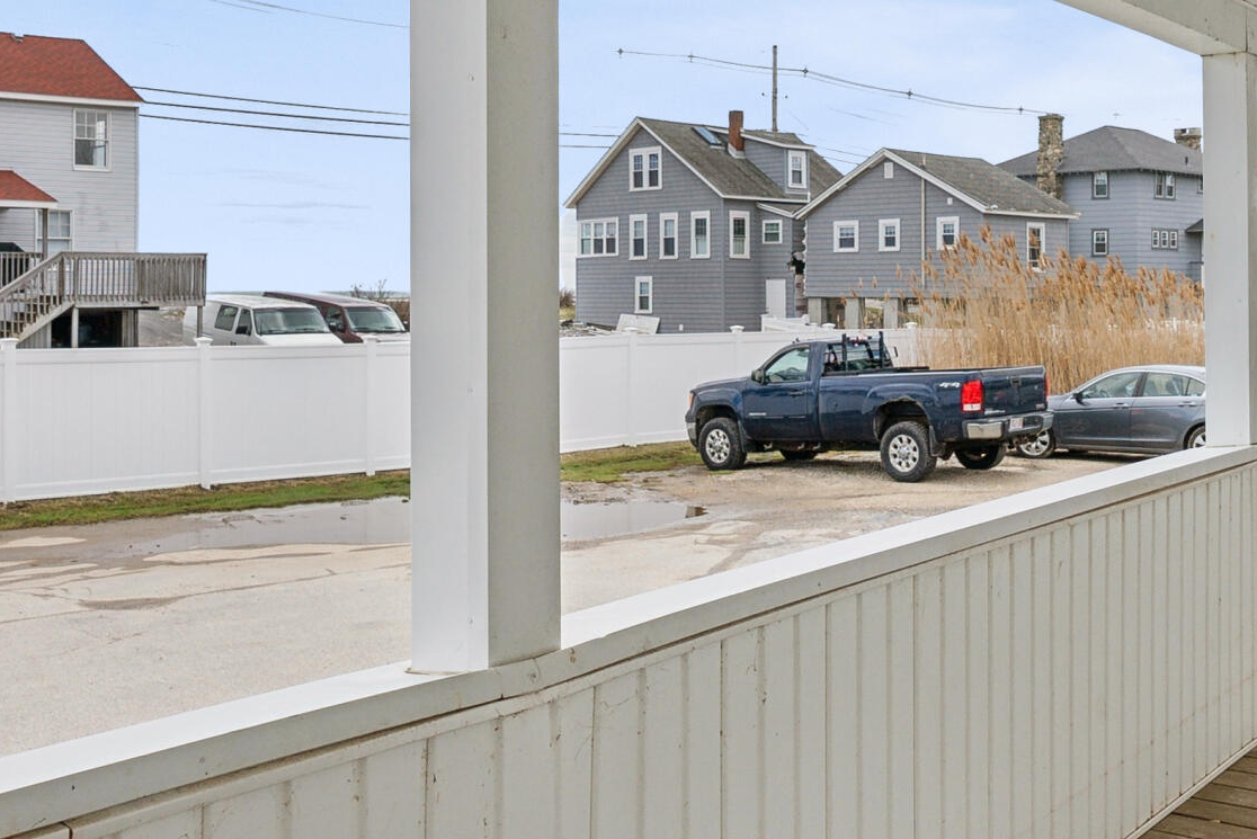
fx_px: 1502
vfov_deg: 31.1
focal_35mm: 43
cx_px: 813
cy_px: 308
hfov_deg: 44.9
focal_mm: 16
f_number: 7.1
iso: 320
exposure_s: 1/500
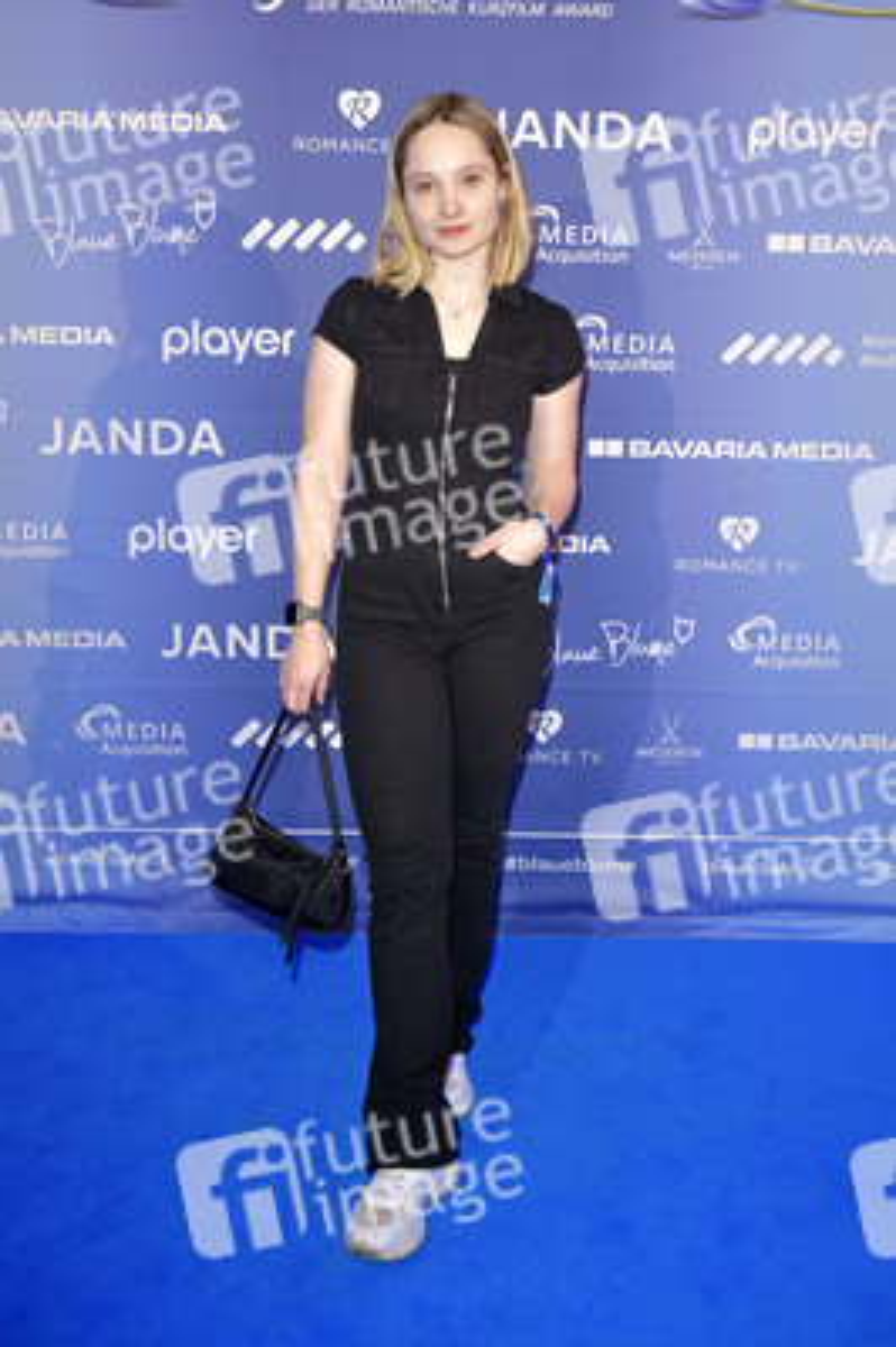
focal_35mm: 32
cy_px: 674
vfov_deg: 58.8
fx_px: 1197
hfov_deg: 41.0
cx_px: 448
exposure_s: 1/250
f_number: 5
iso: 1250
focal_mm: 32
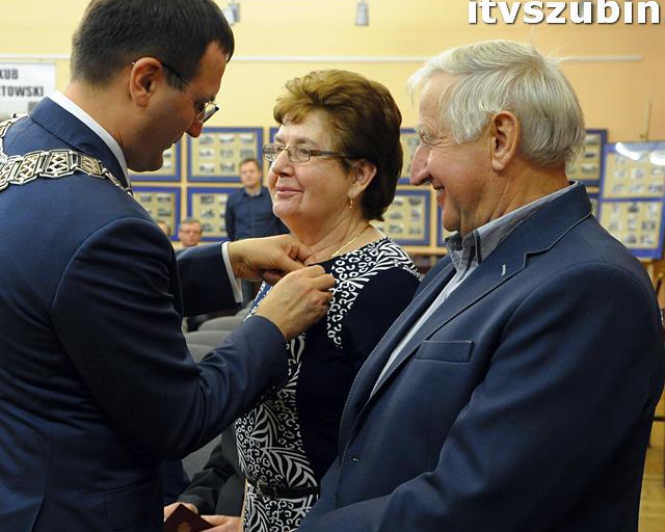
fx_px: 1397
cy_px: 254
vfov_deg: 21.6
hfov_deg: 26.8
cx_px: 309
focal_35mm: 71
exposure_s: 1/80
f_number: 5.6
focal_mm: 38
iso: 2500
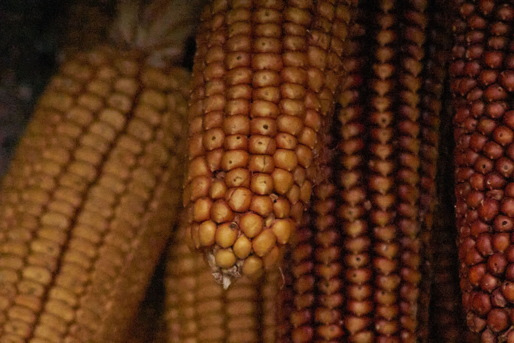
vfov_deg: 1.5
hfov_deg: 2.3
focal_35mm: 900
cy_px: 172
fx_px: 12849
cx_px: 257
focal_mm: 600
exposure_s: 1/8000
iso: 25600
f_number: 11
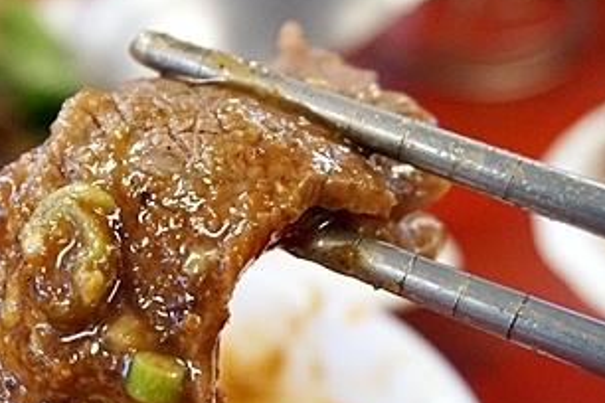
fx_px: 1428
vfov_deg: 15.9
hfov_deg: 23.5
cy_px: 363
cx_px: 103
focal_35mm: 85
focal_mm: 28
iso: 1600
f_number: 5.6
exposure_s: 1/60
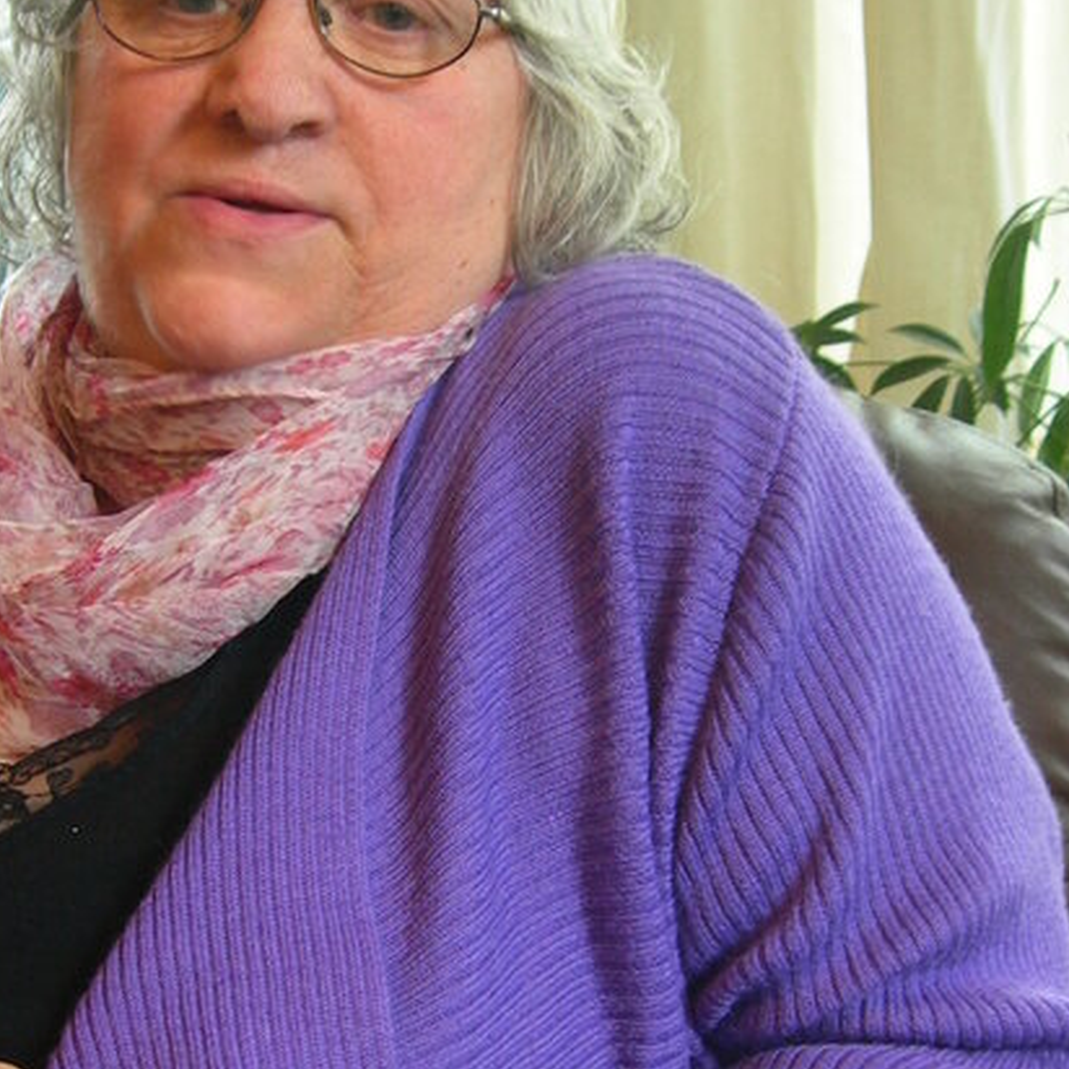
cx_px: 345
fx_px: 3040
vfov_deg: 19.8
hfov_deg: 19.9
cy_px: 795
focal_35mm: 87
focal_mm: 7.8
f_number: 2.8
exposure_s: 1/9
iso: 50
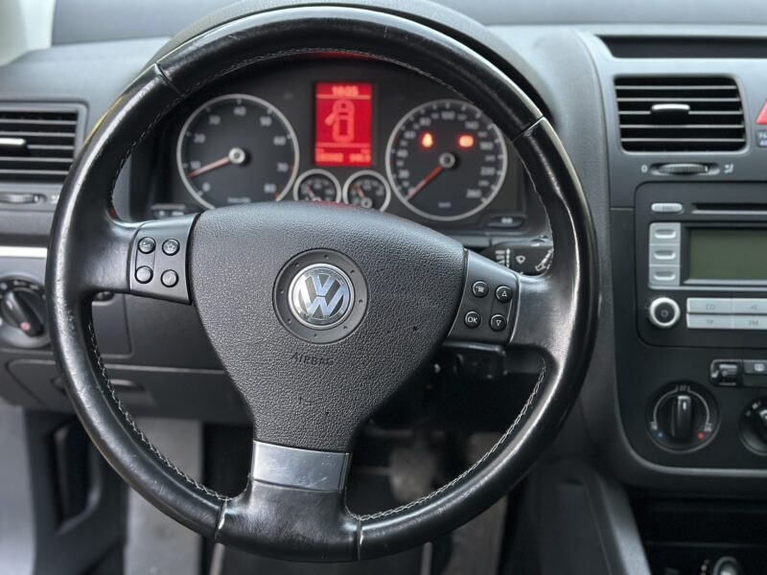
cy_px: 288
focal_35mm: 48
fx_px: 1064
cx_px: 384
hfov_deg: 39.7
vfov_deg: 30.3
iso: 640
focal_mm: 6.86
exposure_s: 1/33
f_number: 1.78
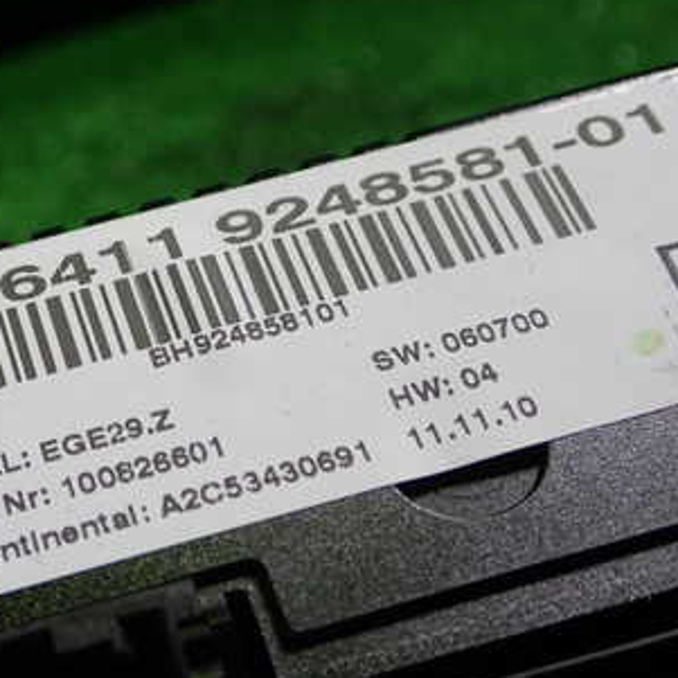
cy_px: 385
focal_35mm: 67
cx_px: 101
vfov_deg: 25.7
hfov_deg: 25.1
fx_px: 1485
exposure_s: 1/60
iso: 200
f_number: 2.7
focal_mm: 6.83
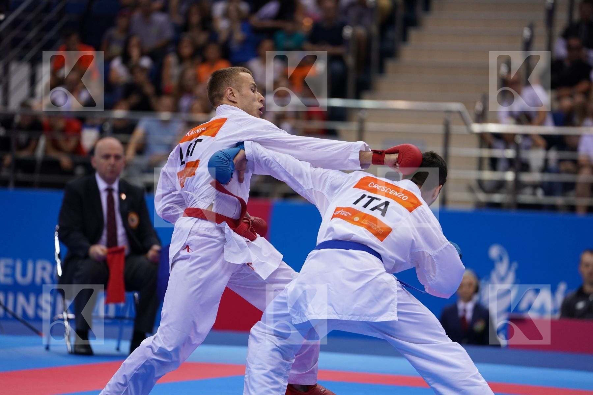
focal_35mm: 200
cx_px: 296
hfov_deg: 10.3
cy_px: 198
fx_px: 3294
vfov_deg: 6.9
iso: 1000
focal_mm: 200
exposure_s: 1/1000
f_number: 2.8
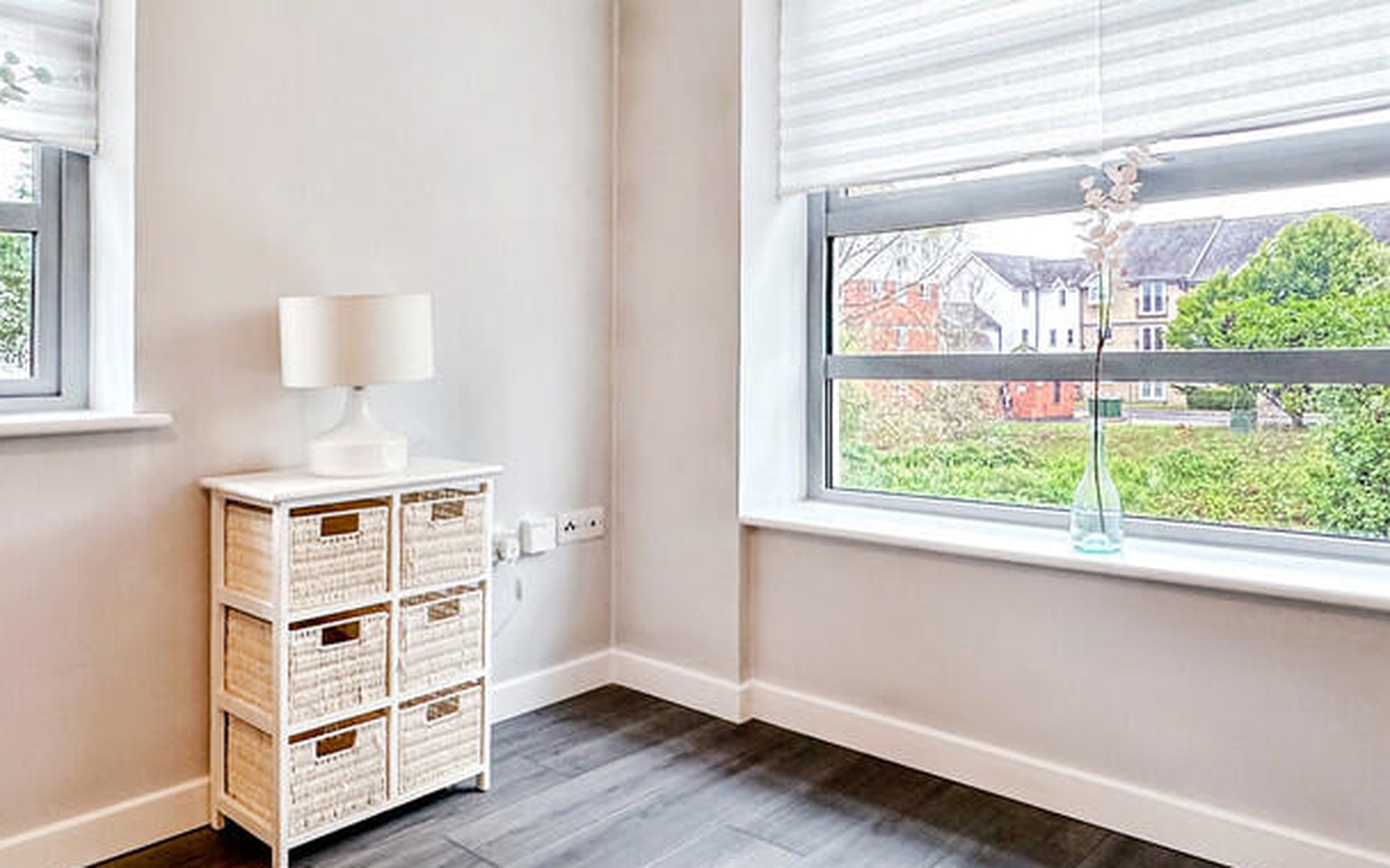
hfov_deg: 72.4
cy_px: 420
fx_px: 947
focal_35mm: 25
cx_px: 645
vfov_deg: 49.3
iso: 160
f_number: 2.2
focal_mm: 2.22
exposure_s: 1/100
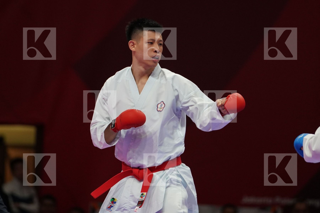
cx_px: 160
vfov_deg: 3.4
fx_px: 3635
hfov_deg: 5.0
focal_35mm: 409
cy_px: 106
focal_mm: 273
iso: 2500
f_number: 4
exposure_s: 1/1000
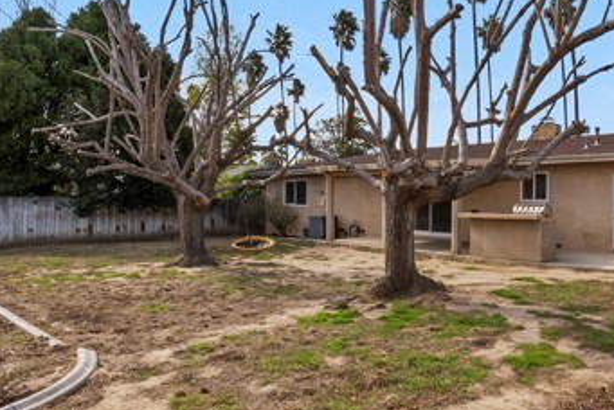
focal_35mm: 30
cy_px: 186
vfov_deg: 43.6
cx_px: 400
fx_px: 512
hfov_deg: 60.7
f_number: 22
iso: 100
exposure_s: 1/13
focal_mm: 16
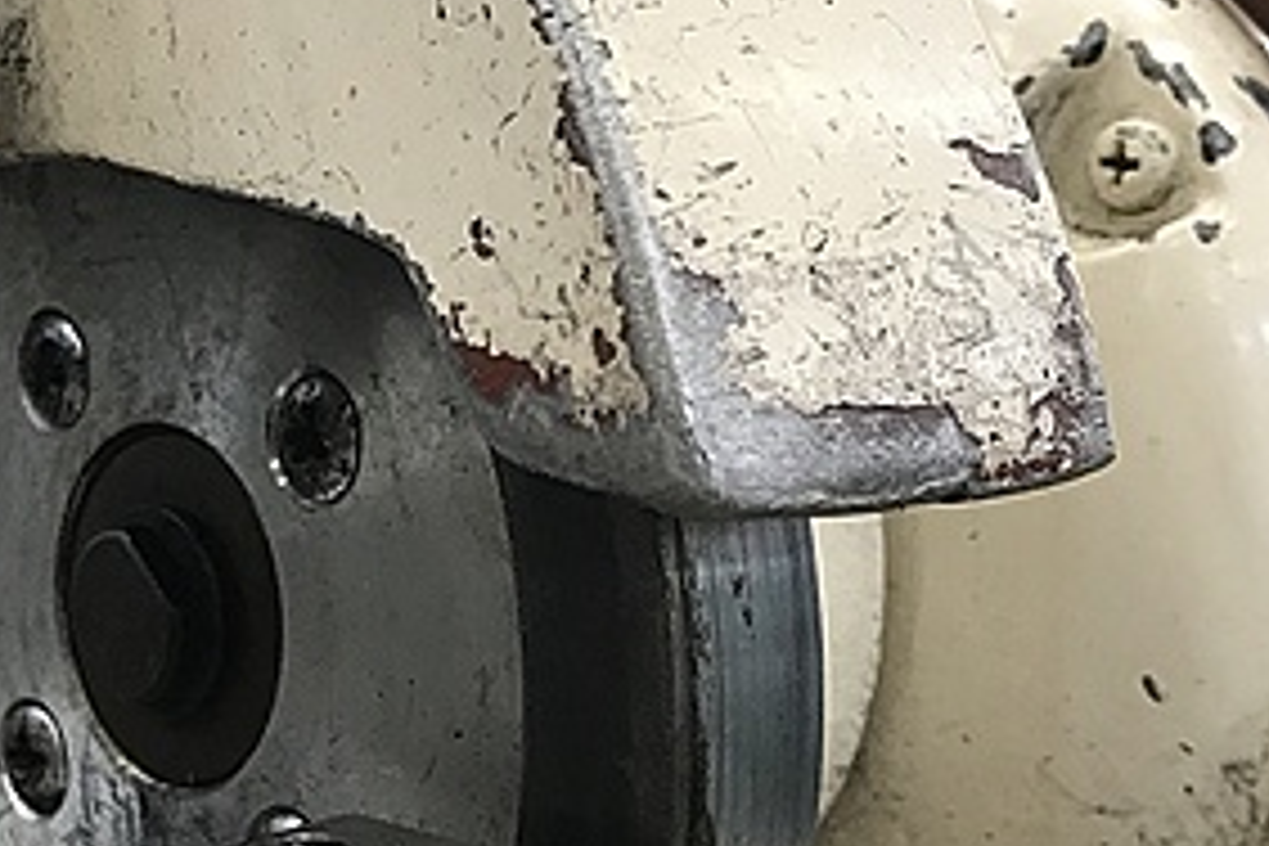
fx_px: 2326
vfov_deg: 20.6
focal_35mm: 66
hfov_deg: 30.0
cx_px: 310
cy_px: 504
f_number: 1.8
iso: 32
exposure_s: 1/30
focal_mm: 3.99
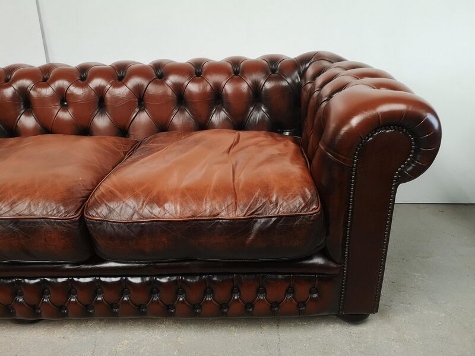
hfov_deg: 65.3
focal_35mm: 27
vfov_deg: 51.4
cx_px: 238
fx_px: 370
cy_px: 178
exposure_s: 1/50
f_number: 1.8
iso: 160
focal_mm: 5.58
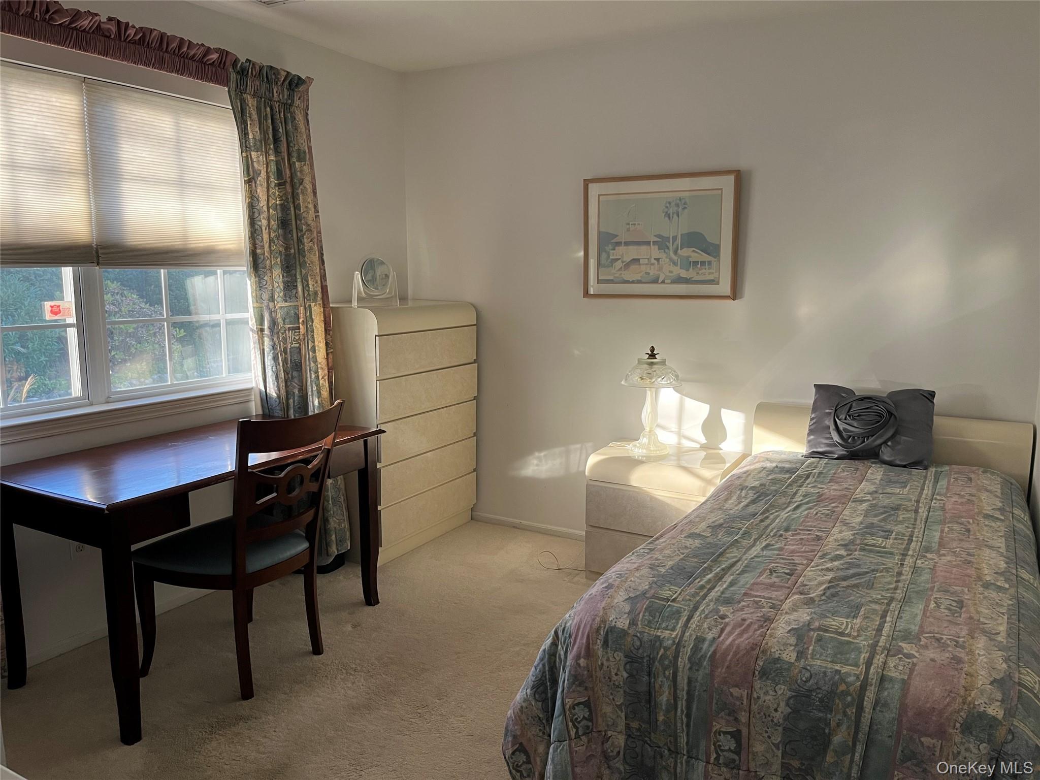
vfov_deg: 53.1
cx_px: 520
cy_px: 390
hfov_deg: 67.3
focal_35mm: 26
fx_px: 781
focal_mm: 5.1
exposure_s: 1/60
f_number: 1.6
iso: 100
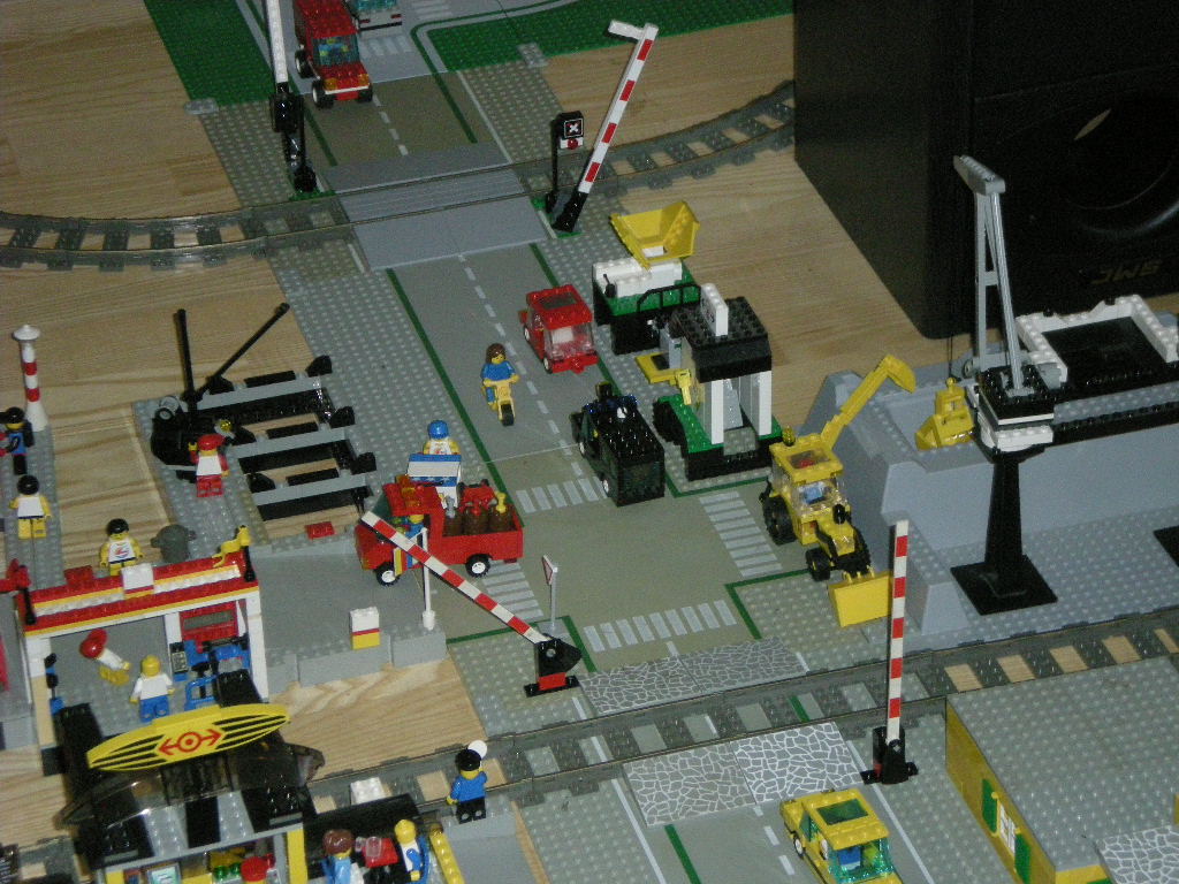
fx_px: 3883
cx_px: 590
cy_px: 442
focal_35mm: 114
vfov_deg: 13.0
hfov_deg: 17.3
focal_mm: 18.9
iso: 517
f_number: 5.9
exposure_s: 1/120
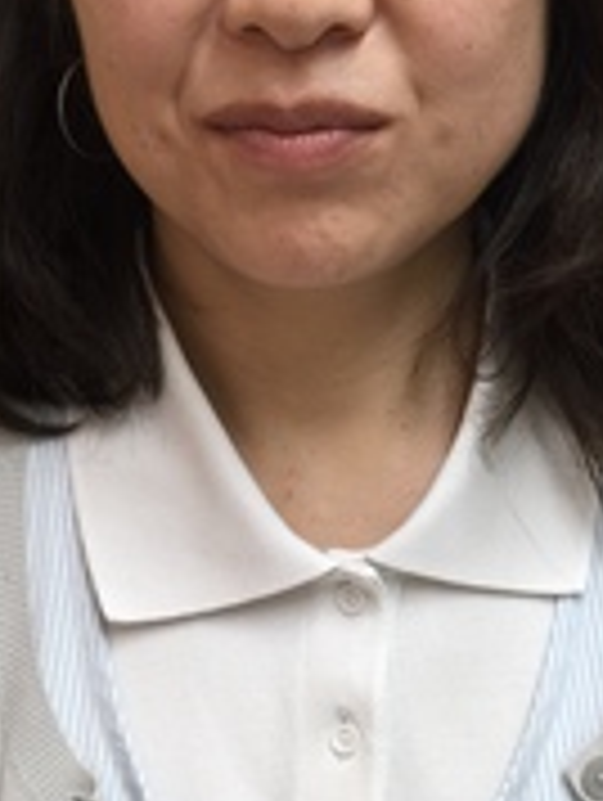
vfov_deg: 29.4
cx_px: 338
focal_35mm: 65
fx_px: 1506
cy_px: 230
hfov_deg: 22.6
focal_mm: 4.15
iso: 64
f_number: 2.2
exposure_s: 1/17
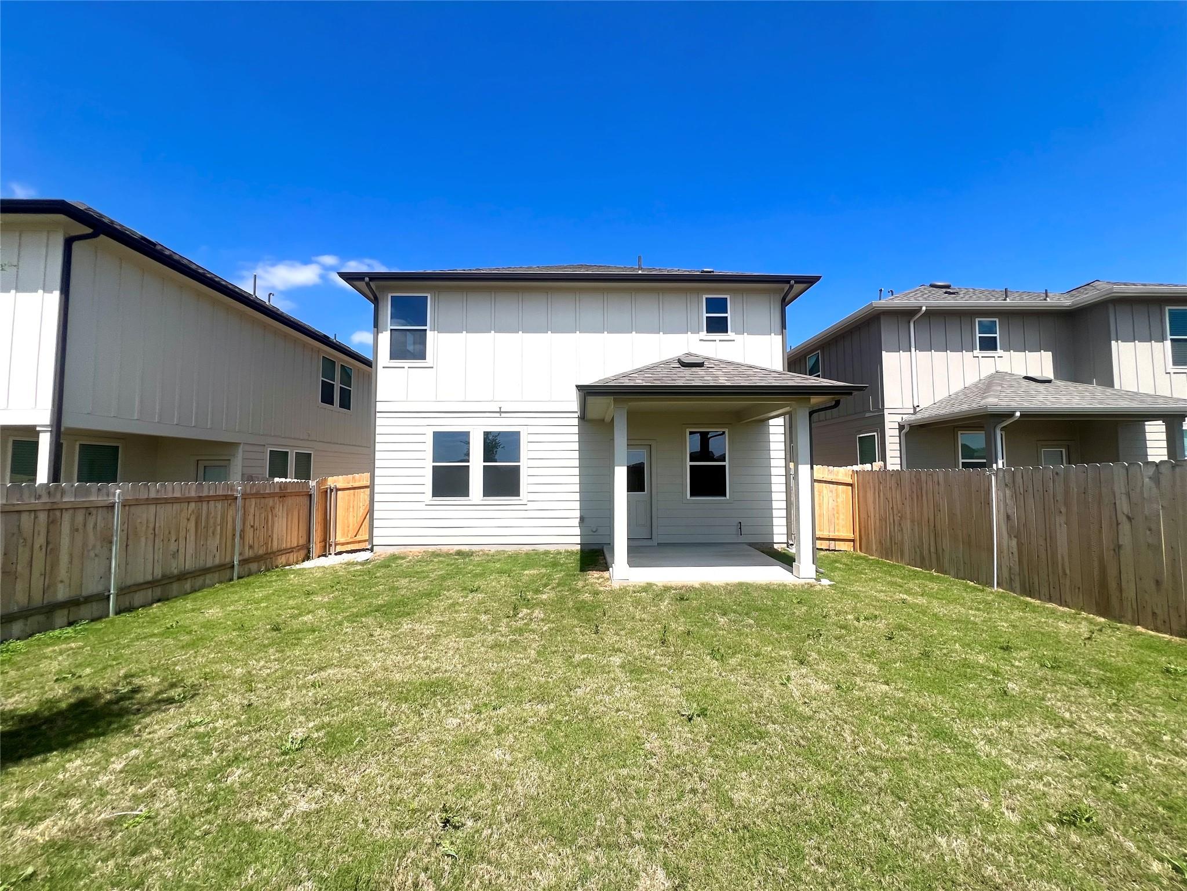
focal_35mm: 13
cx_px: 594
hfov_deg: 106.2
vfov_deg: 89.9
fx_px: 446
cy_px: 446
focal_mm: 1.57
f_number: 1.8
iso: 32
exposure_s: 1/2801
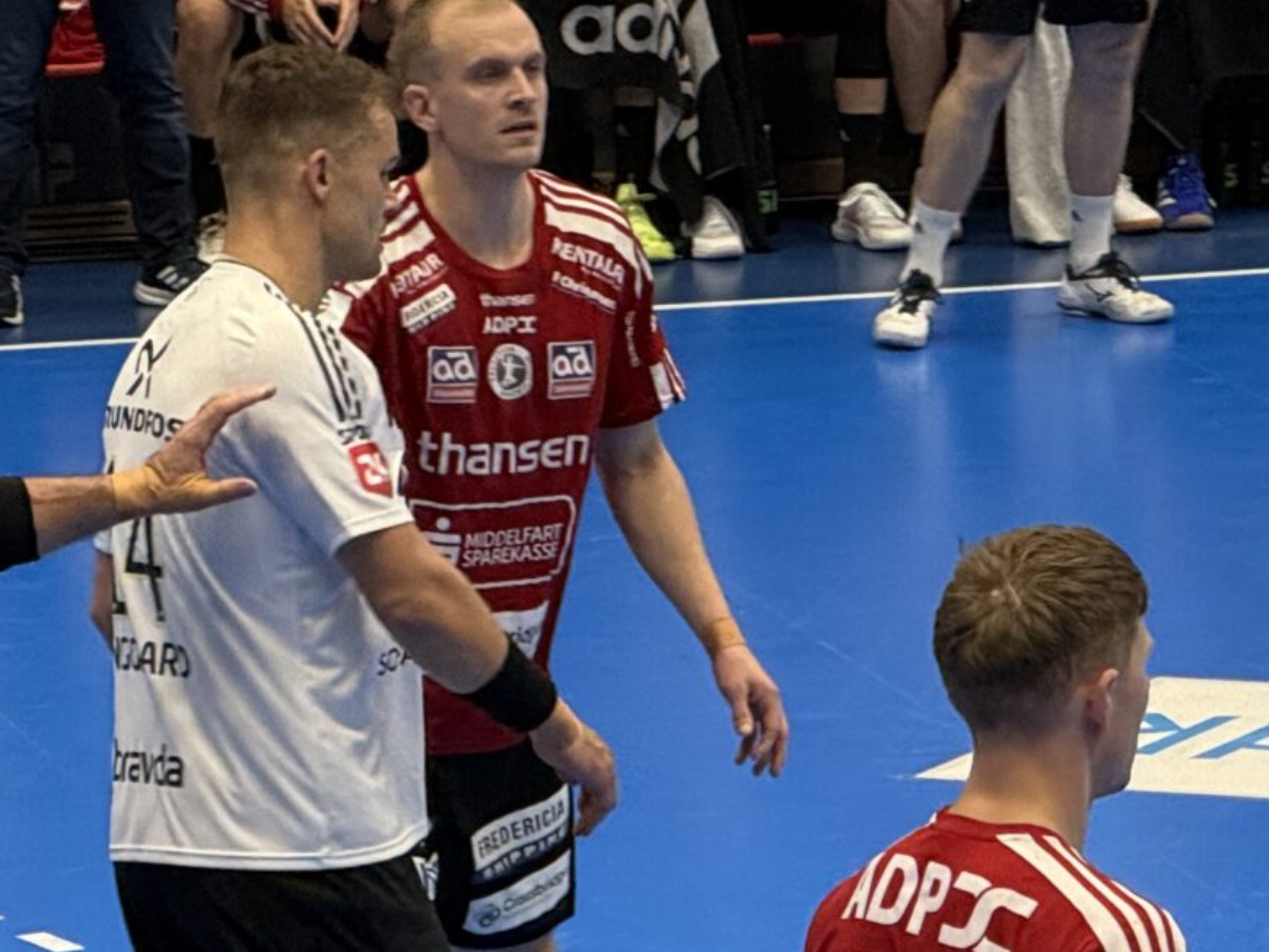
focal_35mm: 353
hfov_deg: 5.6
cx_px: 601
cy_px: 1123
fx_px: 12944
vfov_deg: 4.2
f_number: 2.8
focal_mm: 15.66
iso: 200
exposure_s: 1/100
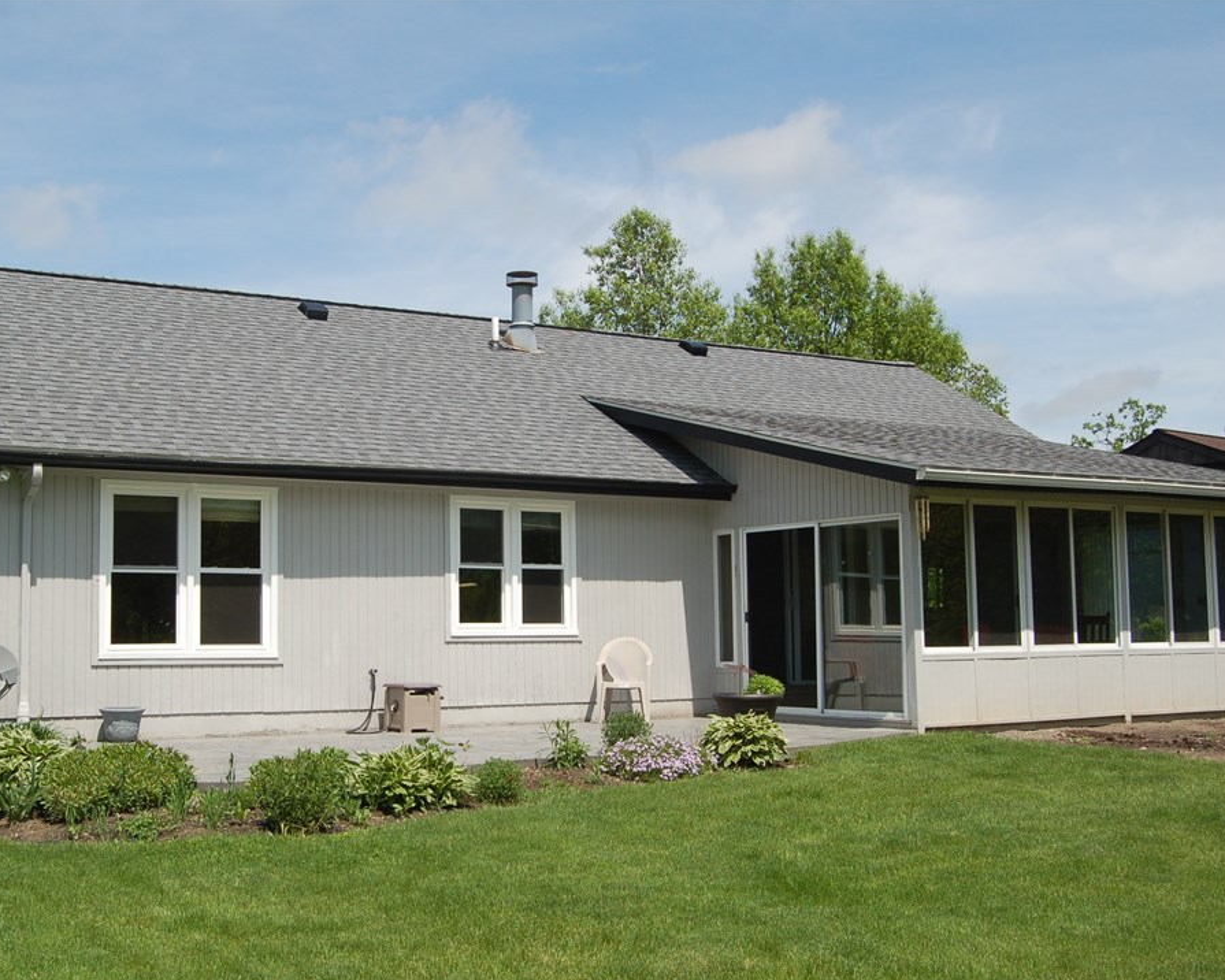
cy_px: 491
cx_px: 491
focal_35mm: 41
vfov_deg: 36.5
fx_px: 1486
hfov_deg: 44.6
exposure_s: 1/400
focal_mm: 24
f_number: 9
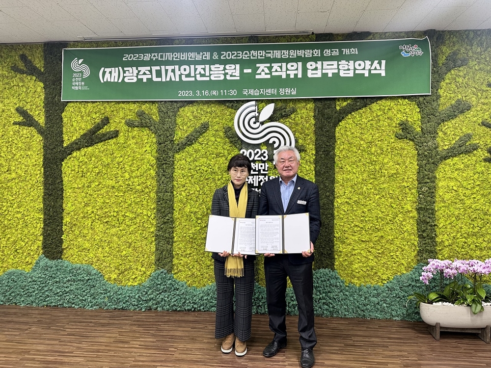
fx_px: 340
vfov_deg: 56.8
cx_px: 246
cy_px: 184
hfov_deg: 71.6
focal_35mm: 24
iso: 125
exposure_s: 1/60
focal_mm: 6.86
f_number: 1.78
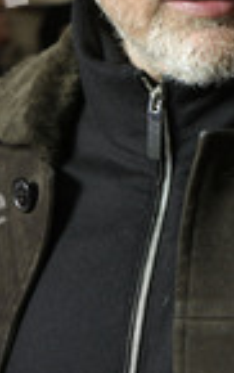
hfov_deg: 7.6
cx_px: 154
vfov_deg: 12.0
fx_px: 1770
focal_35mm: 174
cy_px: 82
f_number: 6.3
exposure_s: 1/250
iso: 1600
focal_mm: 62
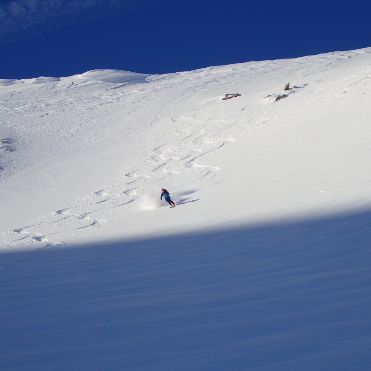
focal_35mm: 95
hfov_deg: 18.3
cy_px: 186
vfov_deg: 18.3
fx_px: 1152
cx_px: 185
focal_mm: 14.41
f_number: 5.6
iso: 100
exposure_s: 1/640
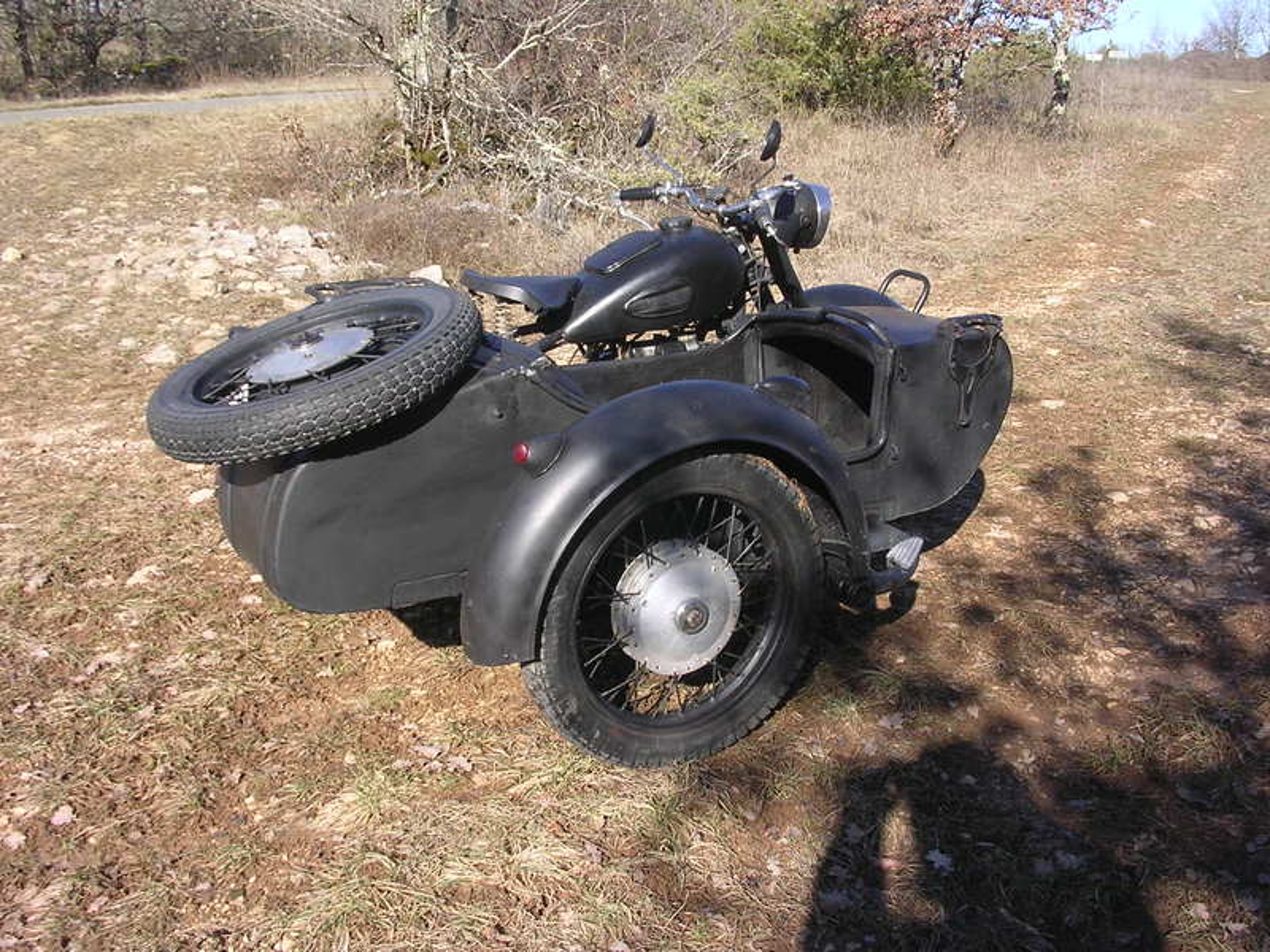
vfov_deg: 37.7
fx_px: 1394
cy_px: 476
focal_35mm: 38
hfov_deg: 49.0
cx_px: 635
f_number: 5.6
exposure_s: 1/152
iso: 100
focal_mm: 5.8
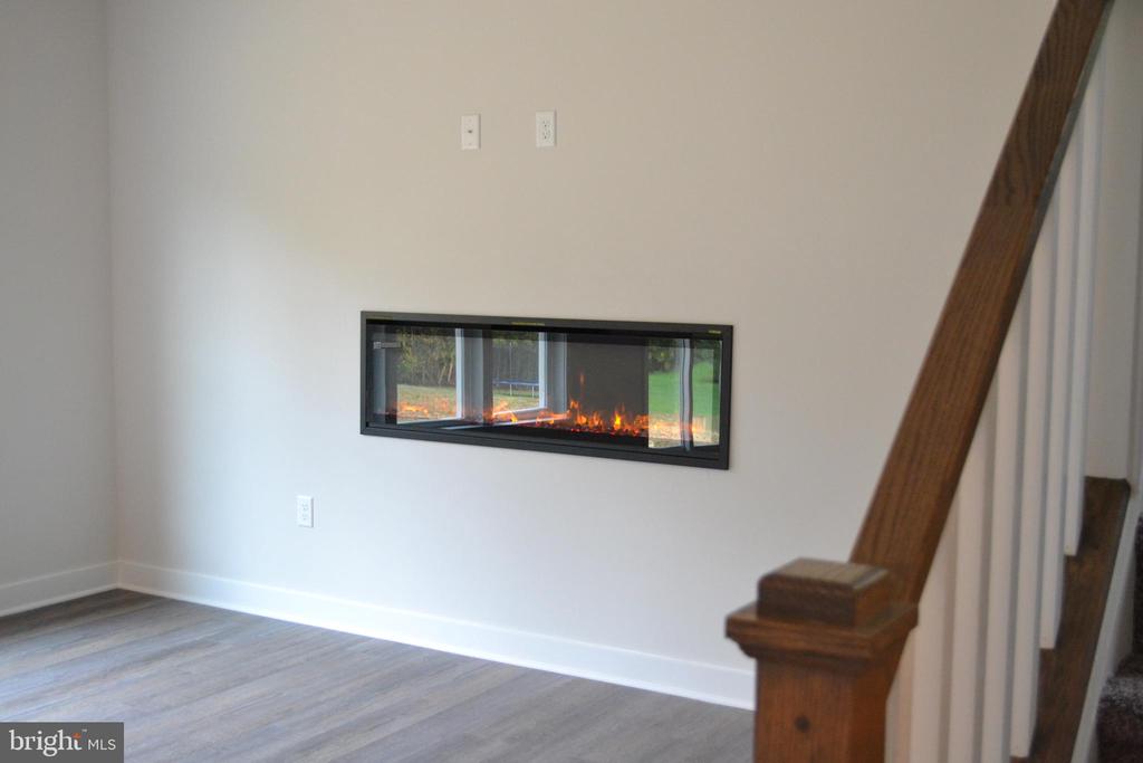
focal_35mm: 42
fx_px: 1334
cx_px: 572
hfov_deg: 46.4
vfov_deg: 31.9
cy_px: 382
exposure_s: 1/60
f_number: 4.5
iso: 2000
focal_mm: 28
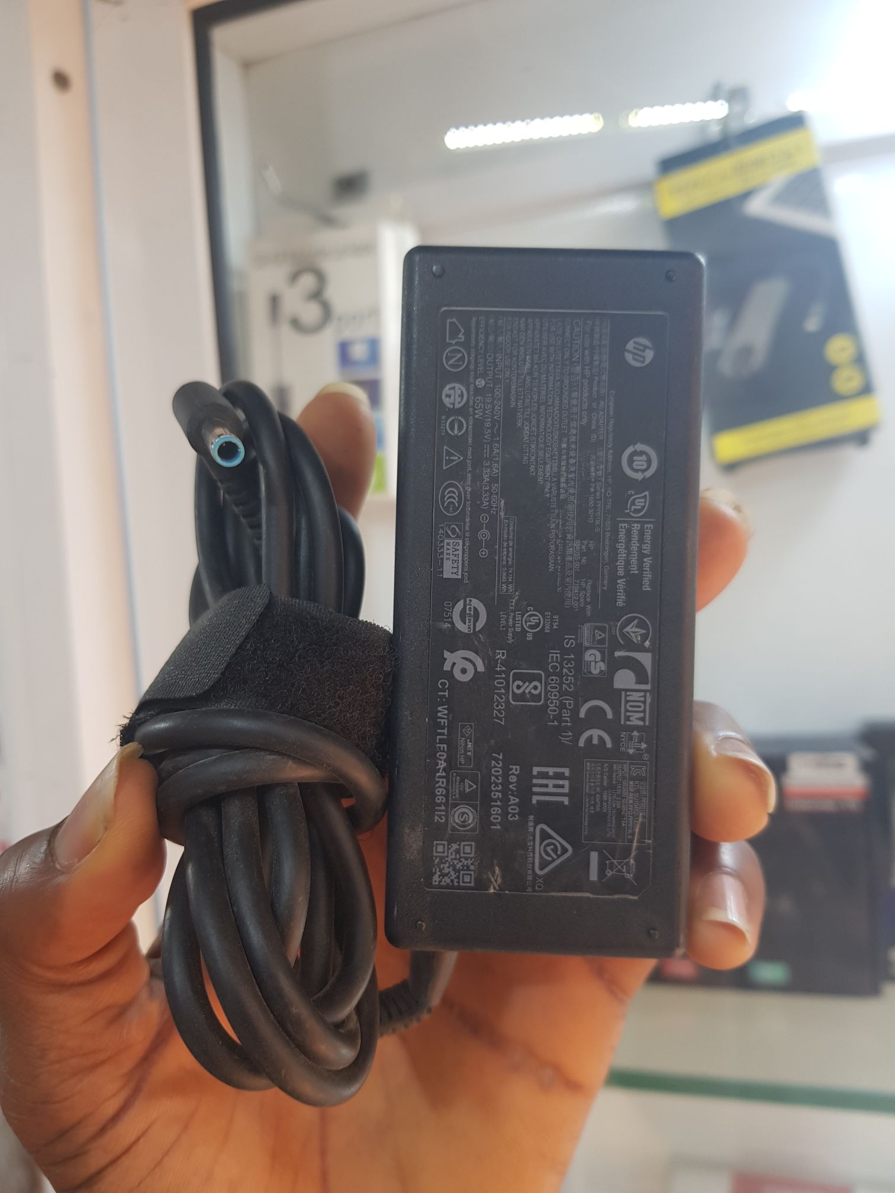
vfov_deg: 67.3
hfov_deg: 53.1
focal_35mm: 26
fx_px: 896
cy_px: 596
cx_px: 448
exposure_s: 1/50
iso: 50
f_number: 1.7
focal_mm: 4.2
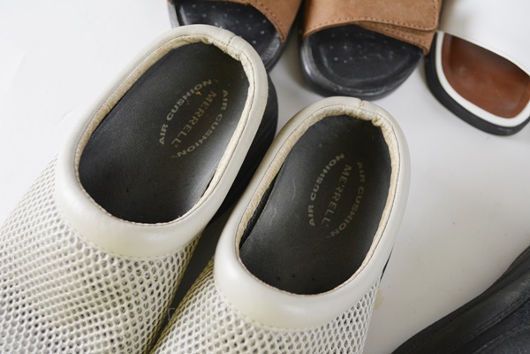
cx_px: 265
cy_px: 177
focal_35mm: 39
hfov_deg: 49.6
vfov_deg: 34.2
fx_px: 574
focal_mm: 26
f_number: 5
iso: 400
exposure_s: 1/100
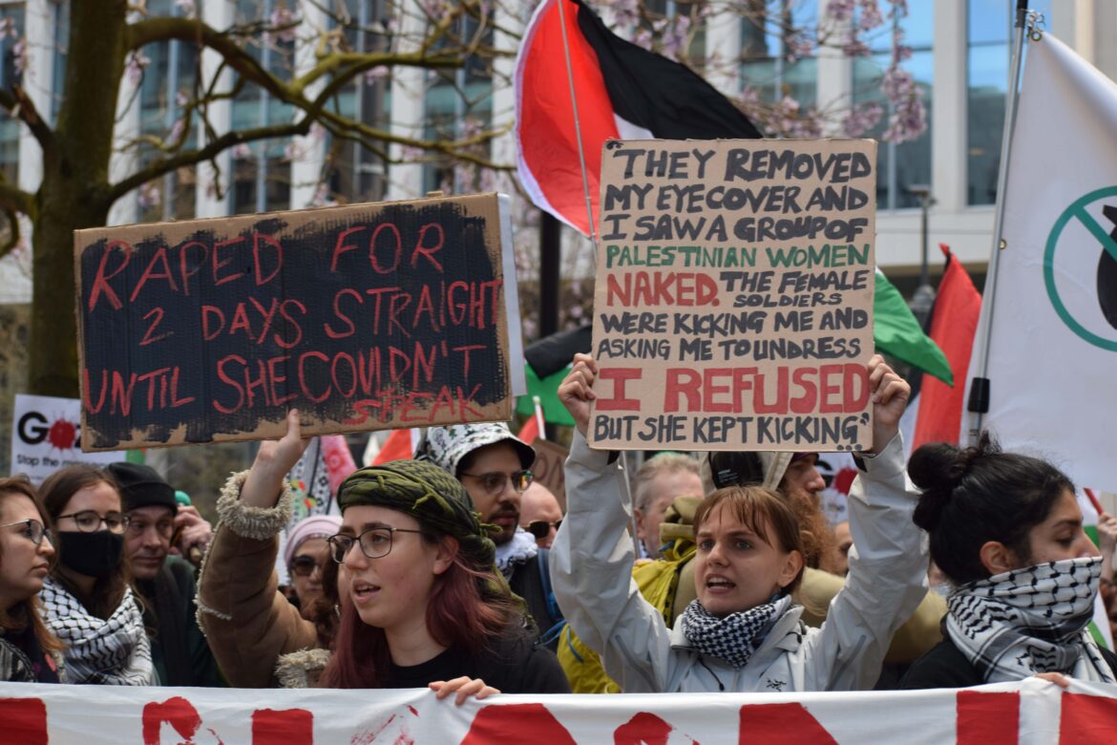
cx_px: 558
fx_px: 3258
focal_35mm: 105
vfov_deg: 13.0
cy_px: 372
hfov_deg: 19.5
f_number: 6.3
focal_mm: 70
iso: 100
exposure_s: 1/125
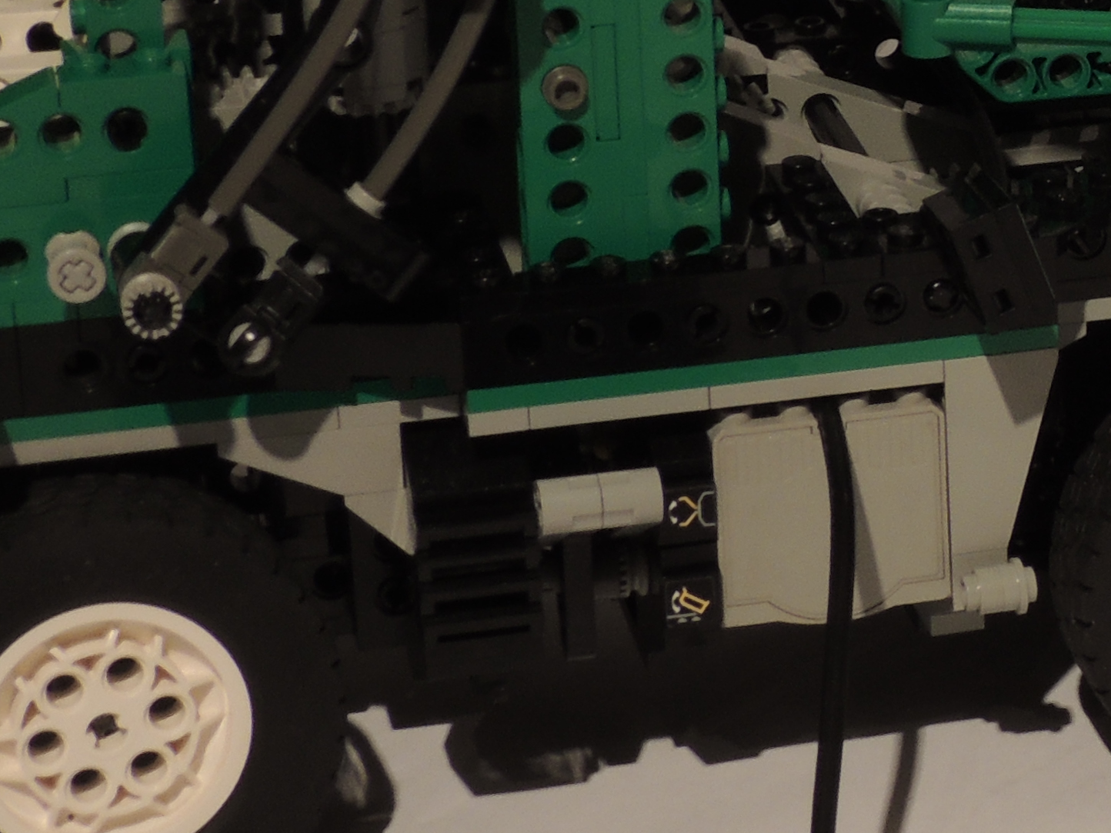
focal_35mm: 150
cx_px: 1569
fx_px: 4814
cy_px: 125
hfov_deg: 12.6
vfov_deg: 9.9
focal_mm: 8.3
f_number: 6.2
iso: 100
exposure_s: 1/2.5
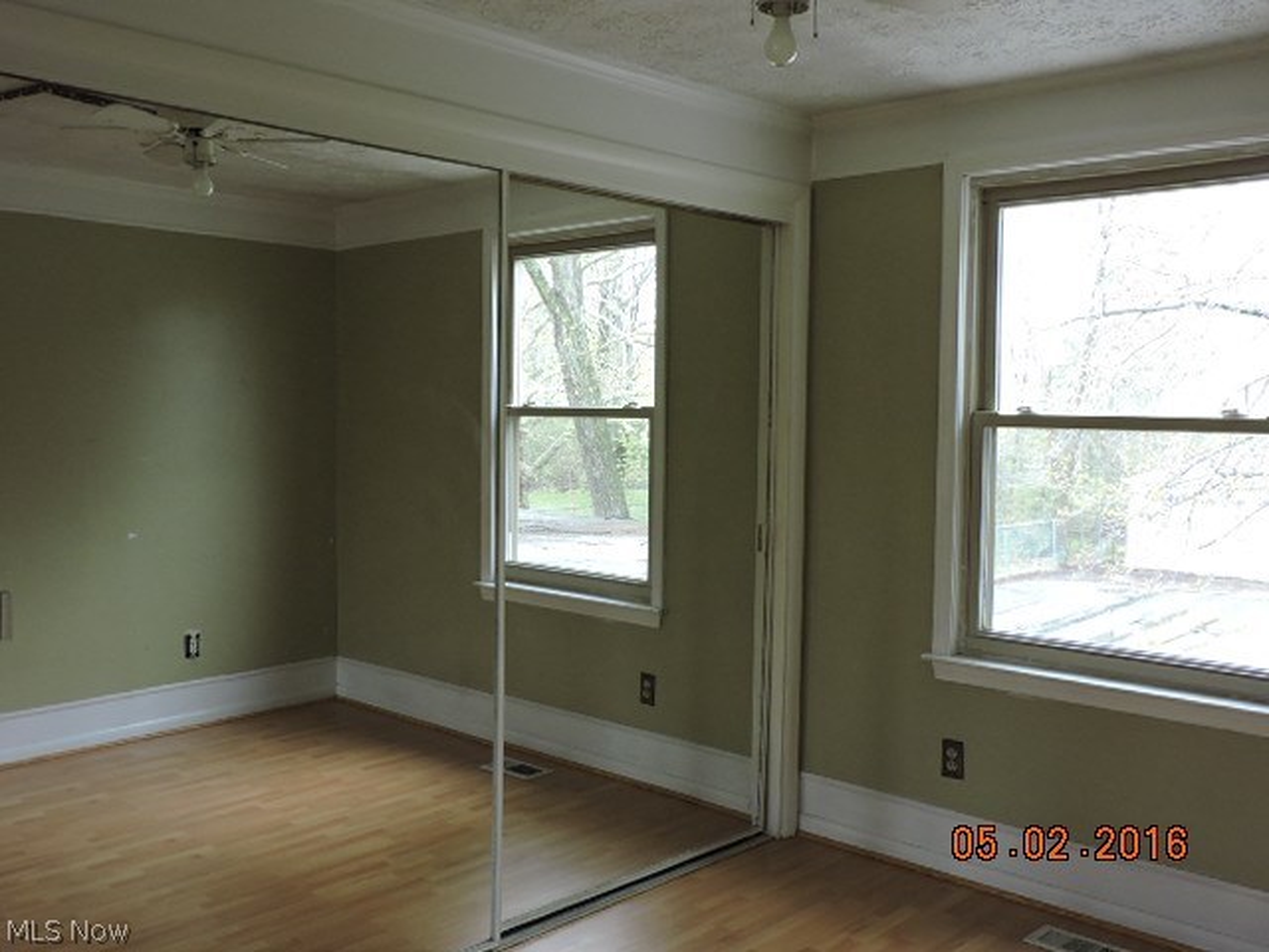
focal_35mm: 33
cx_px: 634
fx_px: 1210
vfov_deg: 42.9
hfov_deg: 55.4
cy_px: 476
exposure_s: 1/50
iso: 280
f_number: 3.2
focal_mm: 5.9
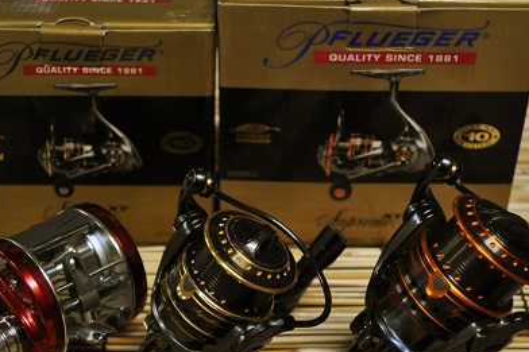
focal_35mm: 64
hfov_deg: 31.4
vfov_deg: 21.1
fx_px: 940
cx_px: 252
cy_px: 260
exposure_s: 1/60
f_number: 4.2
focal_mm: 26
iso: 800
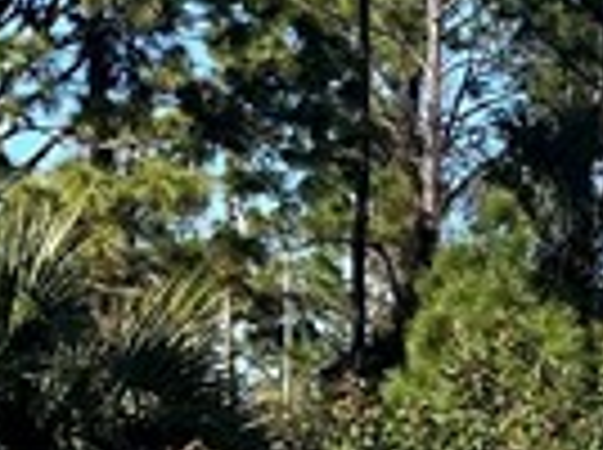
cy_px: 904
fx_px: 3460
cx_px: 729
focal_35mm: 199
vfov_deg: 7.2
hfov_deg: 9.8
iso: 50
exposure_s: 1/2353
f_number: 1.5
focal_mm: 5.7
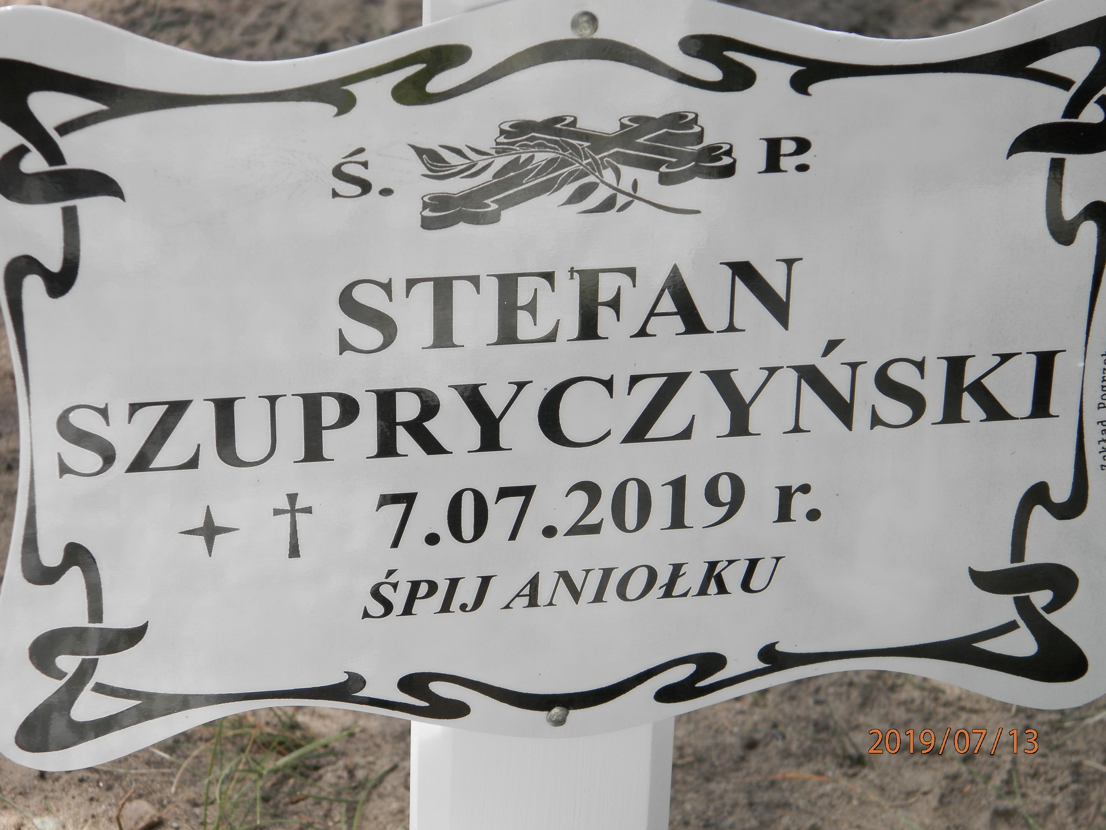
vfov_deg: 14.0
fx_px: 3387
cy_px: 415
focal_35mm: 106
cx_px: 553
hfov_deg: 18.5
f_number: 4.5
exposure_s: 1/320
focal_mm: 19
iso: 80
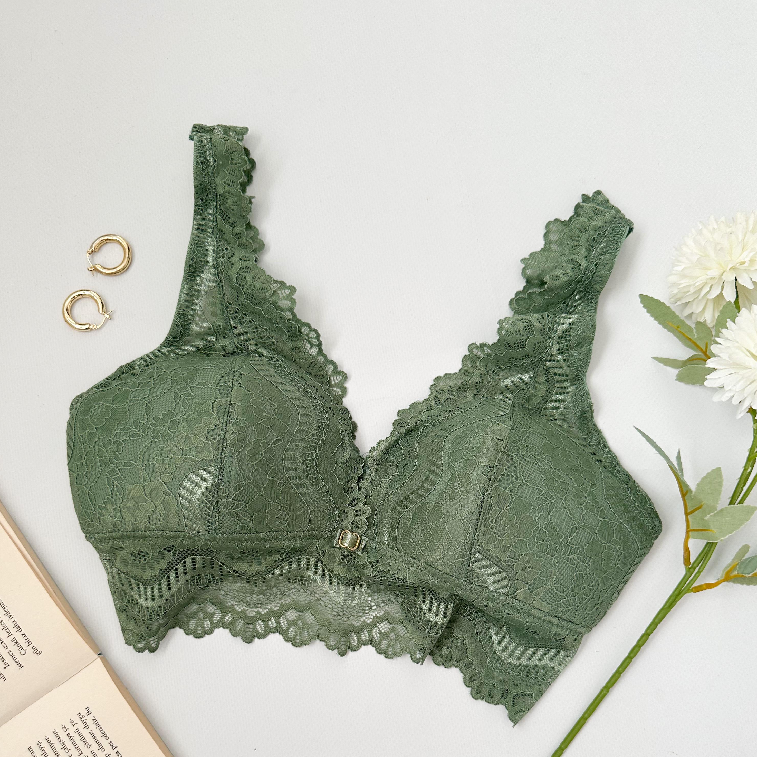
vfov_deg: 54.6
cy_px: 496
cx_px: 383
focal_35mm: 29
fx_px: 718
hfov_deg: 55.6
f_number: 1.78
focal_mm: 6.86
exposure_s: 1/121
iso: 100
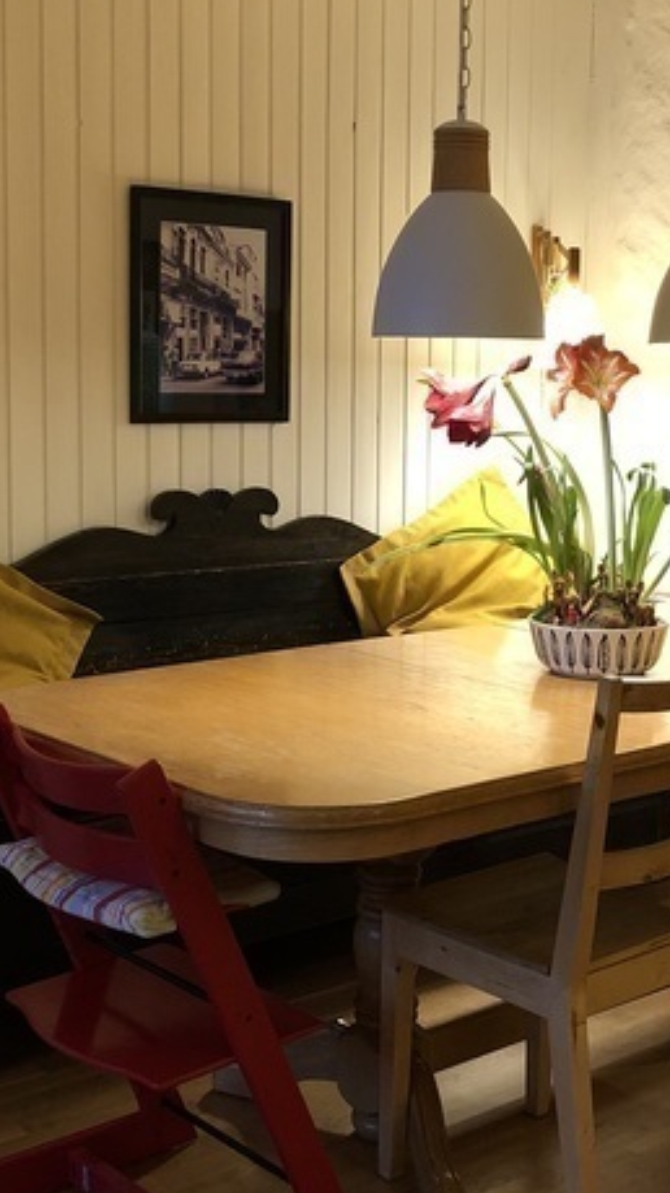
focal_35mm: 51
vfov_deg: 40.5
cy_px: 507
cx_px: 436
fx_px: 1612
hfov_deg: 23.4
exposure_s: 1/17
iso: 80
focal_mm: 3.99
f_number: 1.8
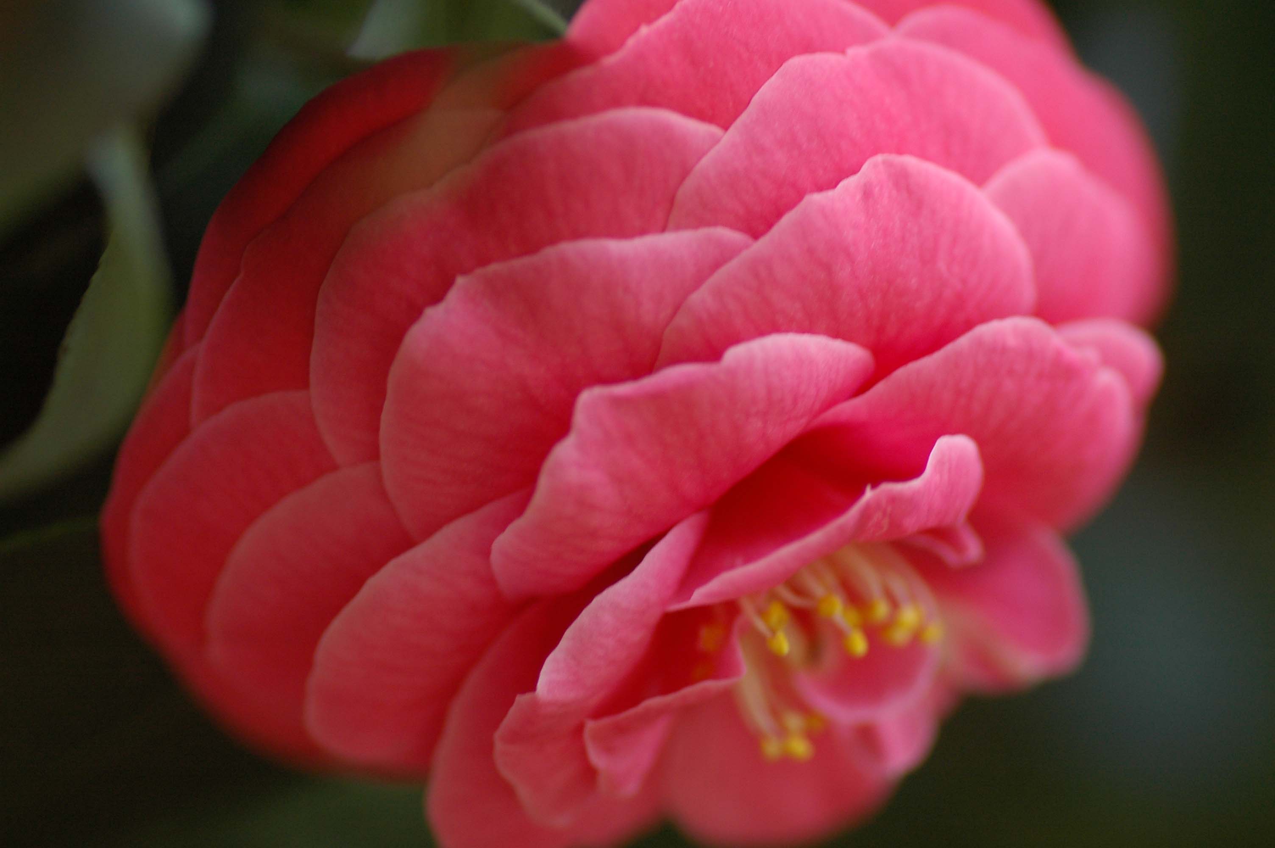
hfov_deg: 15.2
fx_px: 4777
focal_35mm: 135
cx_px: 638
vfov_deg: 10.1
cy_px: 424
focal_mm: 90
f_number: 3.5
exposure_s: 1/30
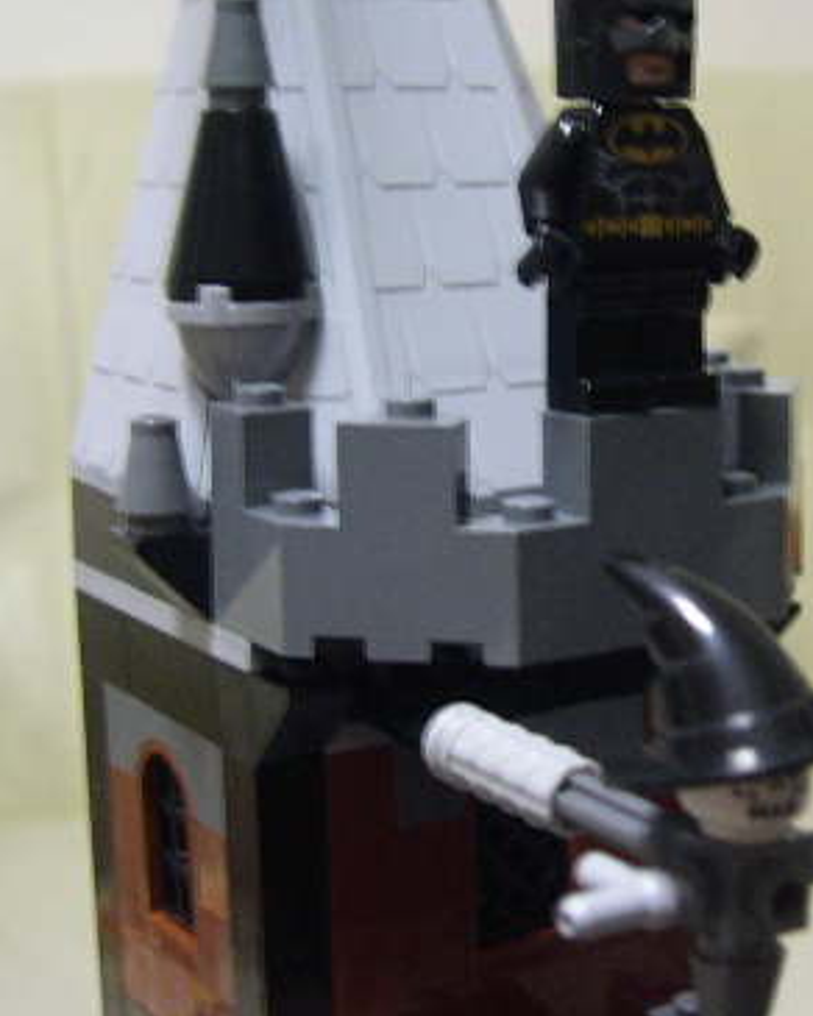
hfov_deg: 23.3
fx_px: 1955
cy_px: 420
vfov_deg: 29.1
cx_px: 599
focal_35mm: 65
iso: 260
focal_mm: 8
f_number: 2.8
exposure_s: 1/4.5
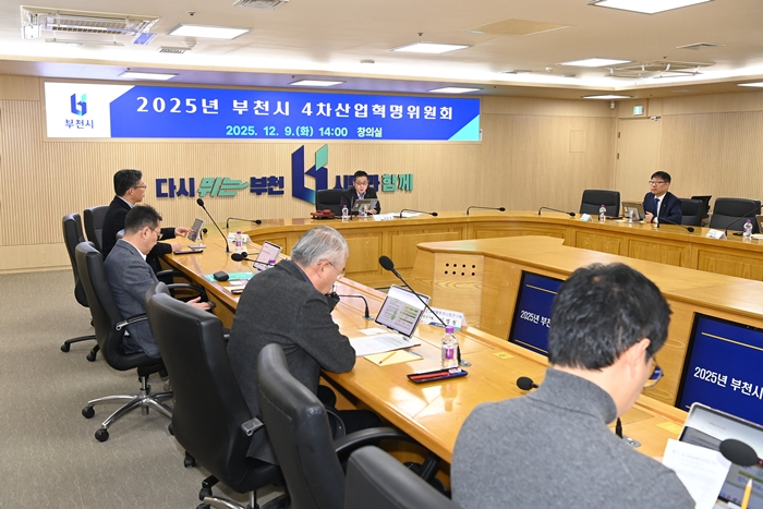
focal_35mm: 32
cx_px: 382
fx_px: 678
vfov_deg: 41.1
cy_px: 254
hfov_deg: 58.7
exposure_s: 1/160
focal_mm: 32
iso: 2500
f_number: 5.6
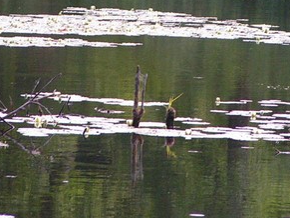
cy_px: -74
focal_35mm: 574
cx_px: 185
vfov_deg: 2.6
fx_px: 4807
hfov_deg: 3.5
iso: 125
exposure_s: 1/320
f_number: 3.2
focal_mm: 34.7
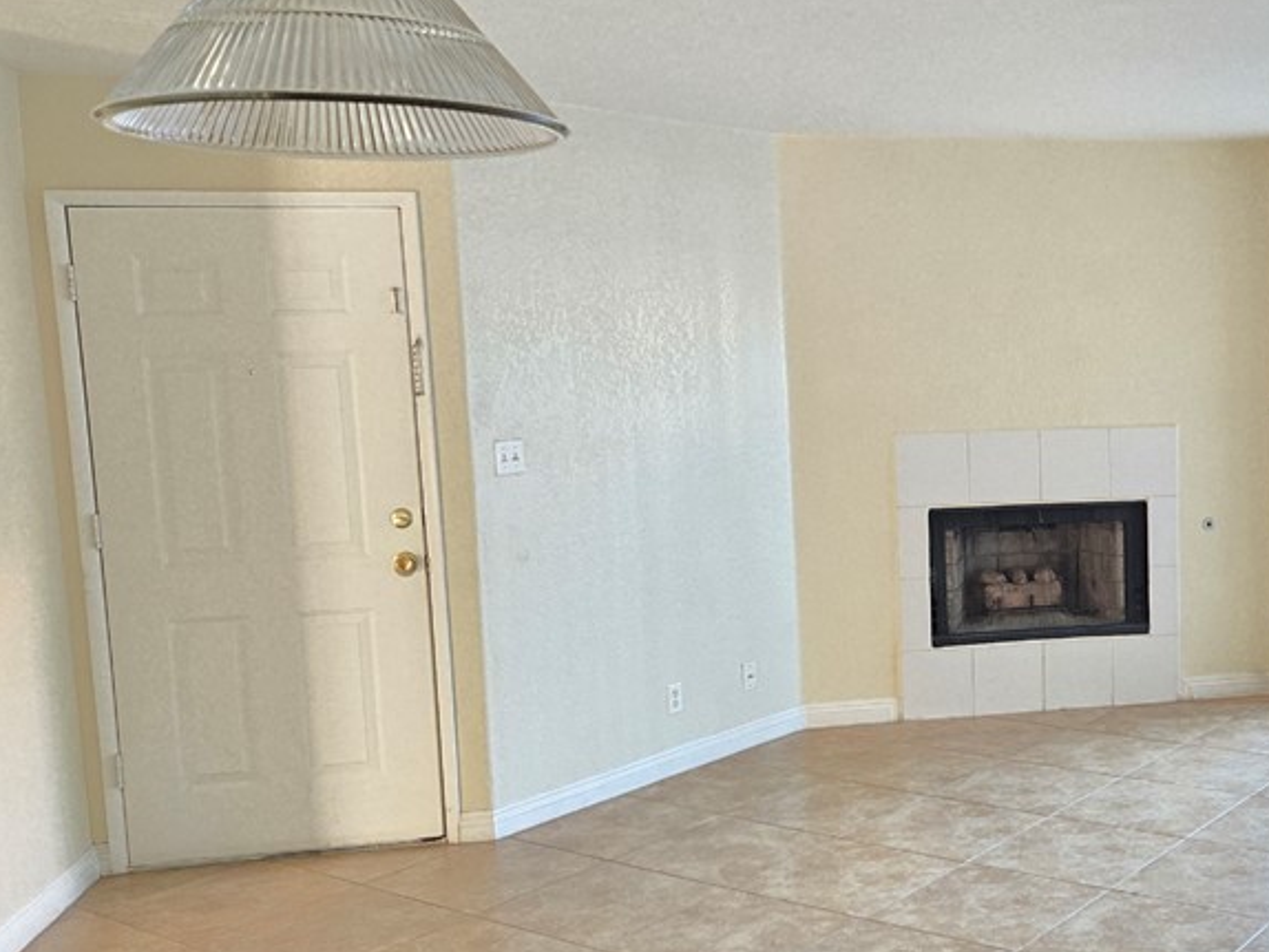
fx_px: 1504
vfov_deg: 35.2
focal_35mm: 41
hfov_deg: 43.6
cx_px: 1017
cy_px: 499
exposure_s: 1/60
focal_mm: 5.4
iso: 800
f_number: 1.8
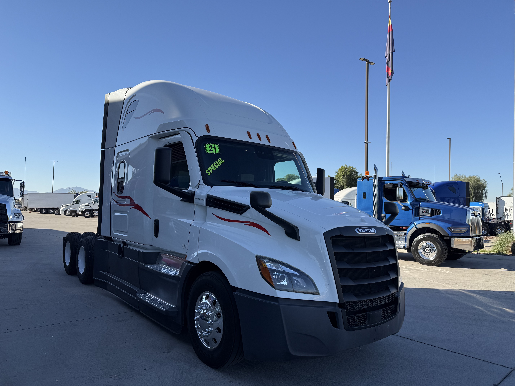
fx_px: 357
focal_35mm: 24
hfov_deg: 71.6
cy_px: 193
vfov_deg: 56.8
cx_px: 258
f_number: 1.78
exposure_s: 1/2801
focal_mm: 6.76
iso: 80
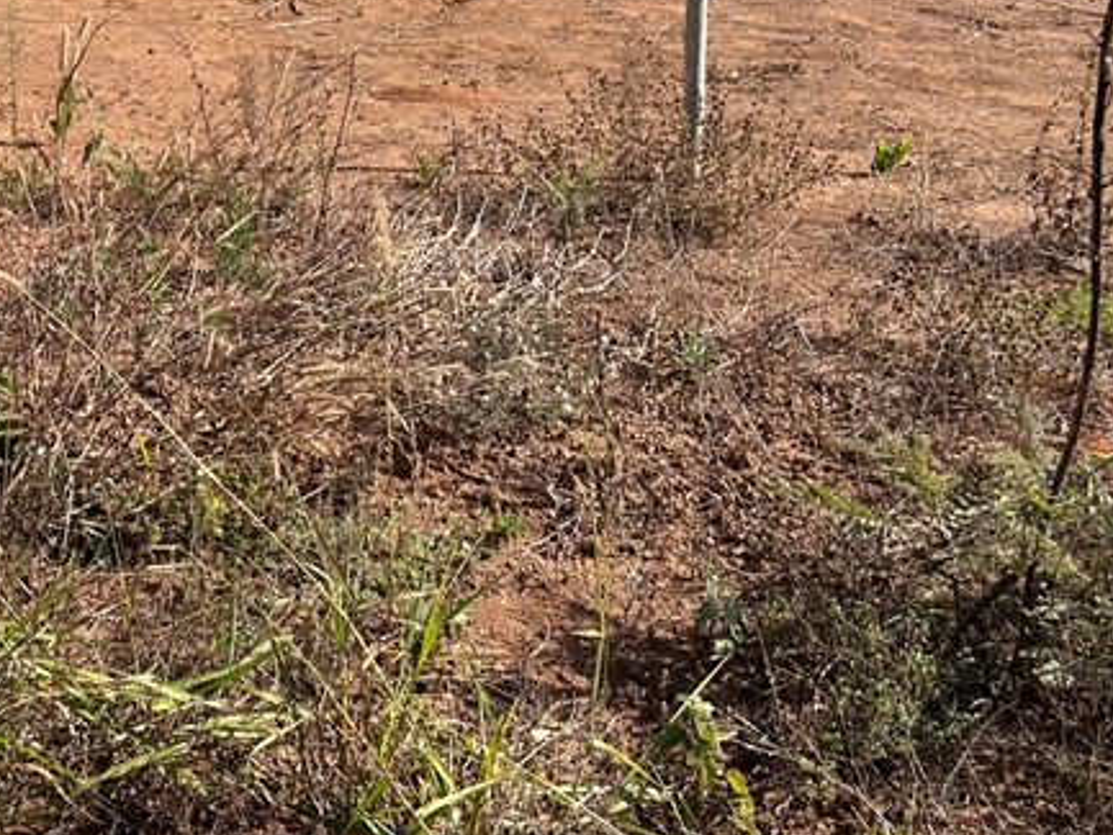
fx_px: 1544
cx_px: 213
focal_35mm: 48
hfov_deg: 38.1
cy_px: 218
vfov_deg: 29.8
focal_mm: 5.7
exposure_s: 1/1698
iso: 50
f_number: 1.5
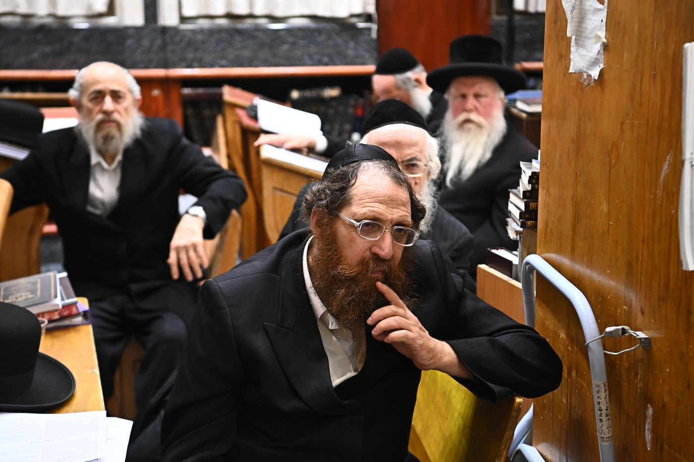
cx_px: 347
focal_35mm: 70
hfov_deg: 28.9
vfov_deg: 19.4
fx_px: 1349
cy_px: 231
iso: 2500
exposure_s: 1/200
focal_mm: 70
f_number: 4
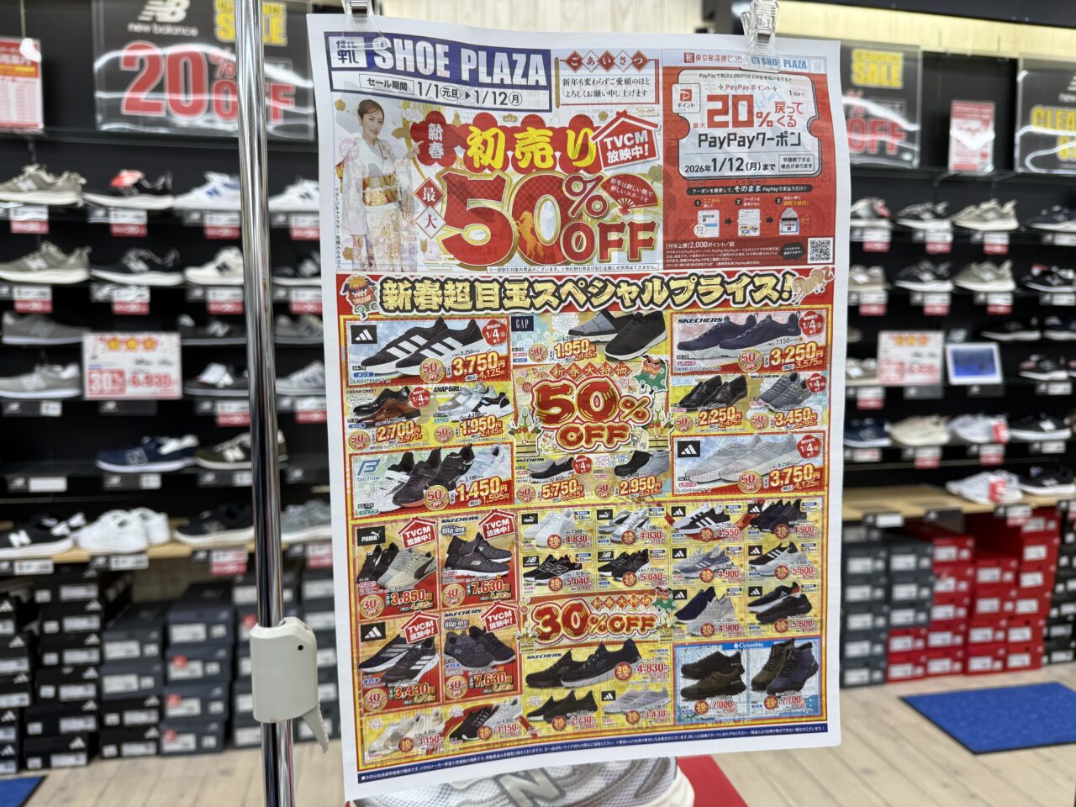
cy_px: 404
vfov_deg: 56.8
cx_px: 538
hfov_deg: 71.6
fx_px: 746
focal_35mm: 24
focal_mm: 6.76
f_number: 1.78
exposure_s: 1/121
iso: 64
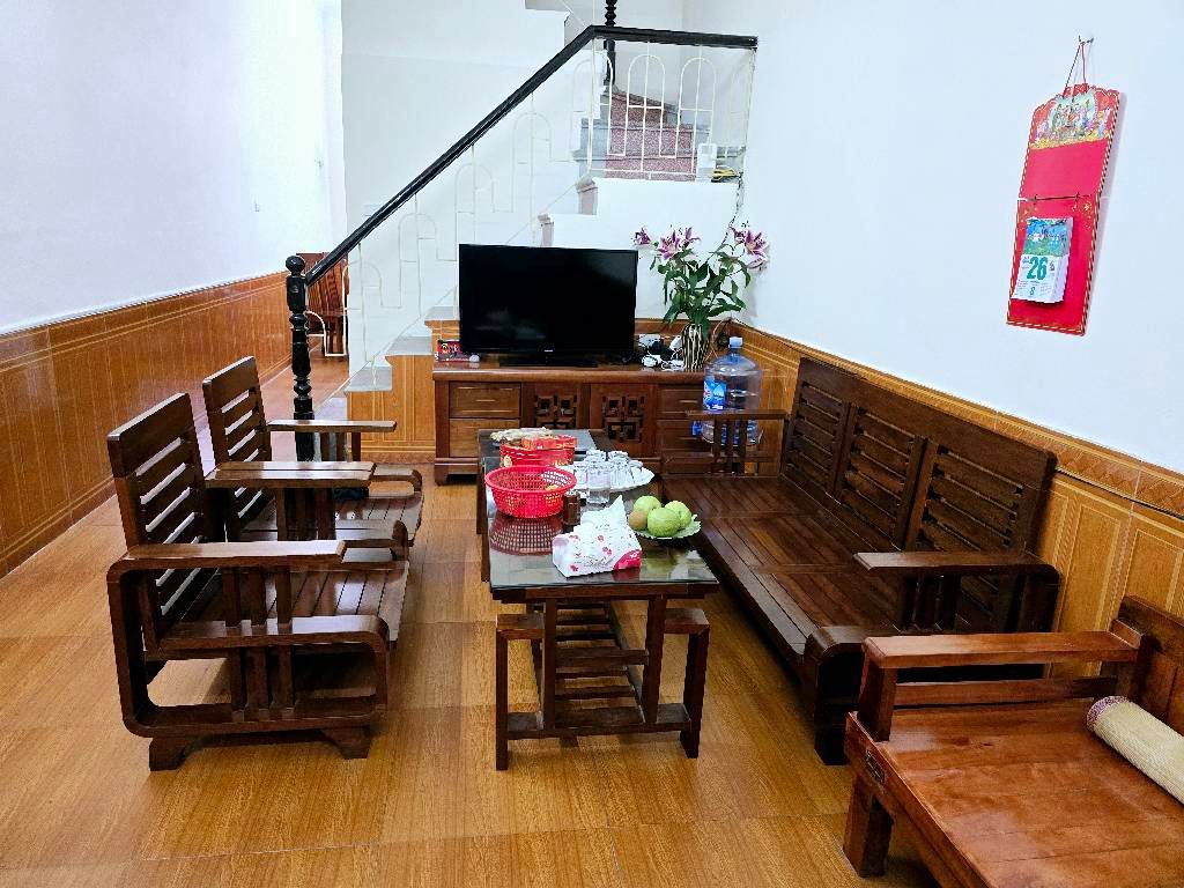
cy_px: 444
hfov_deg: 73.9
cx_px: 592
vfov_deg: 58.9
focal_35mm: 23
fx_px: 787
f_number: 1.7
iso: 800
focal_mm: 6.3
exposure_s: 1/100
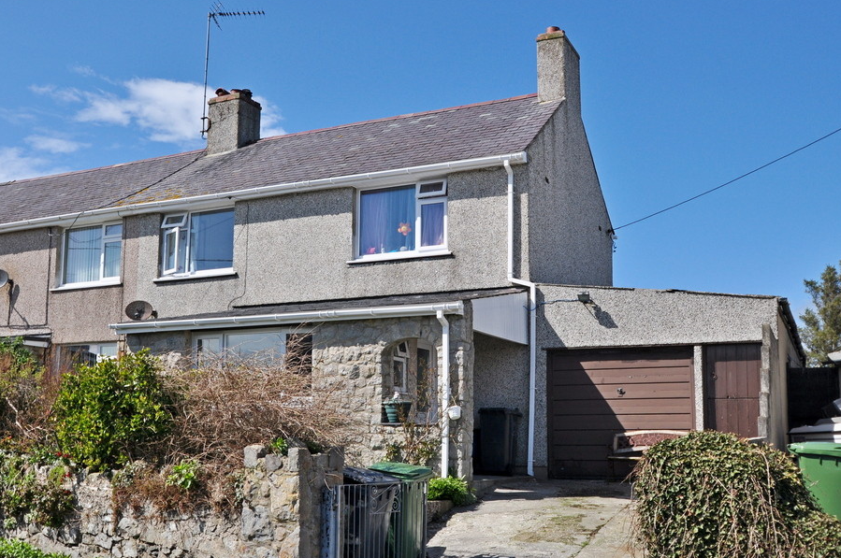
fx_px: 957
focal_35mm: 41
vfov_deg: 32.5
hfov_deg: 47.4
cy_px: 304
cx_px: 387
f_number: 10
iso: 200
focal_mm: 24
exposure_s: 1/500
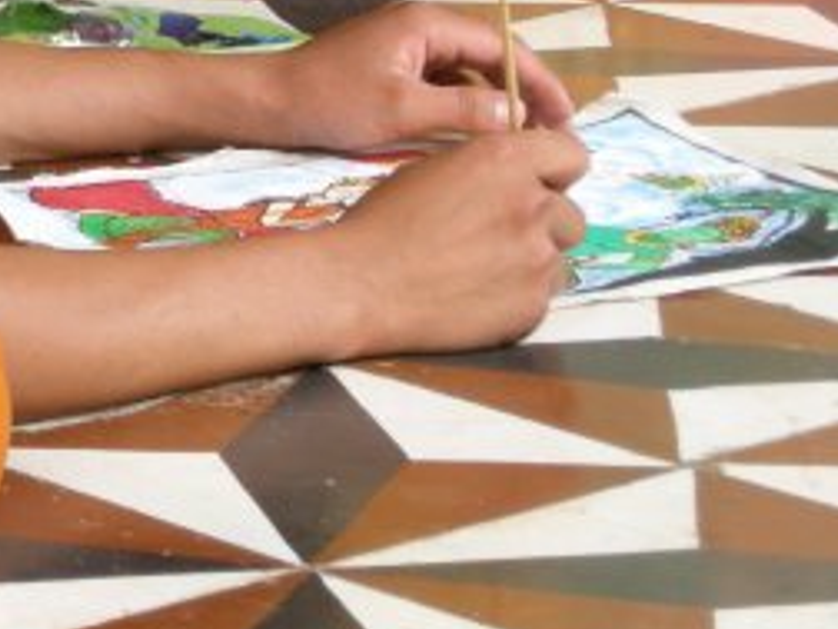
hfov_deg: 7.5
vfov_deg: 5.6
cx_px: -27
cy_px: -116
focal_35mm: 262
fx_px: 6343
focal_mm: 21.5
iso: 64
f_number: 4.7
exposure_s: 1/17.7
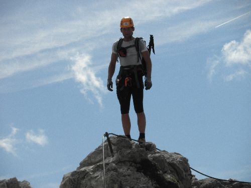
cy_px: 94
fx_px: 979
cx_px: 126
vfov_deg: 11.0
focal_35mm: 135
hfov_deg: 14.6
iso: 80
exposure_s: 1/160
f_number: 13.6
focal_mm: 23.8
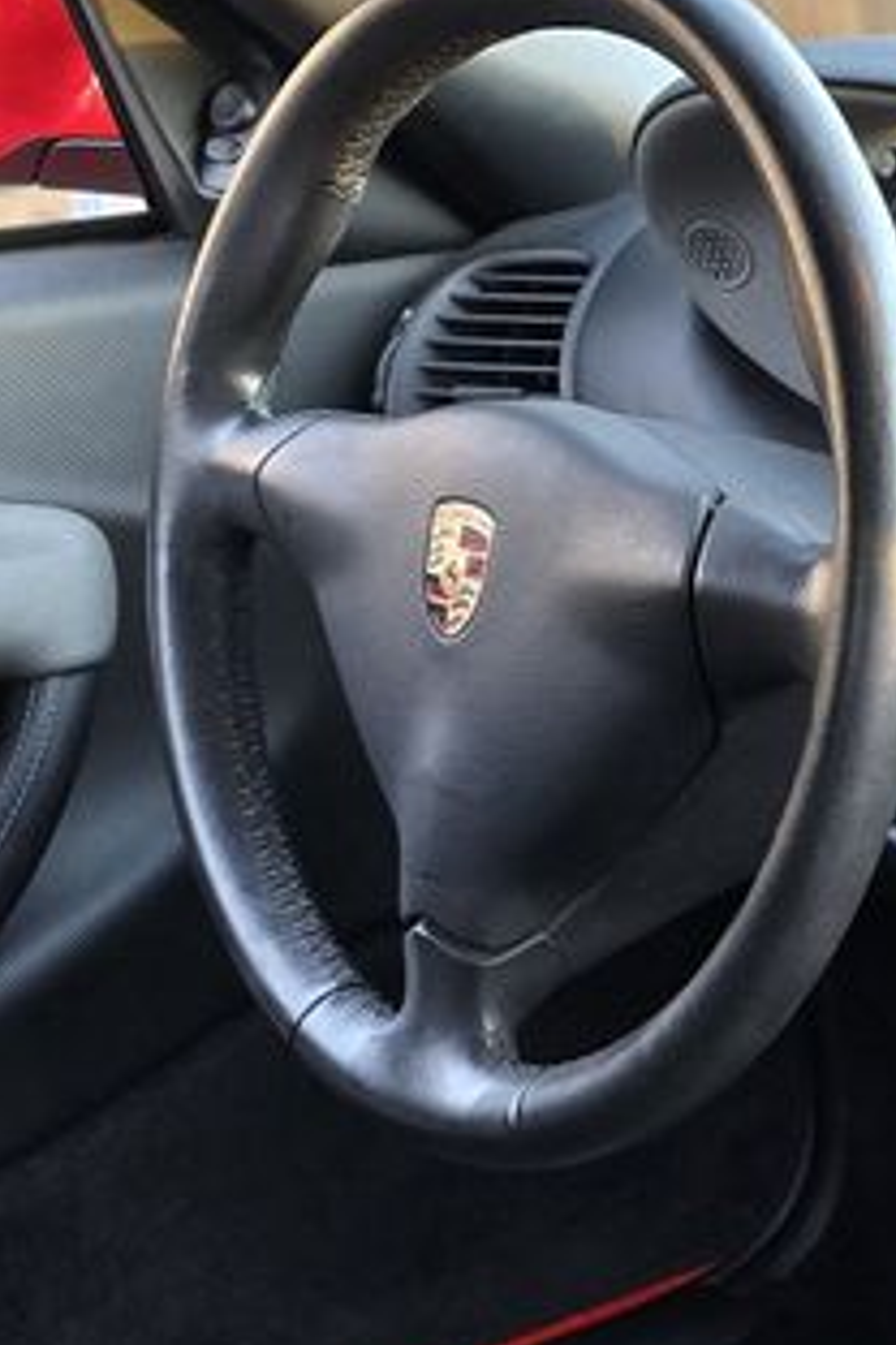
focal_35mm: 92
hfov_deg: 13.7
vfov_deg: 21.6
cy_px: 1207
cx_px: 1473
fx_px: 3434
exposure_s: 1/100
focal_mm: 6.3
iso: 400
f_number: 1.7
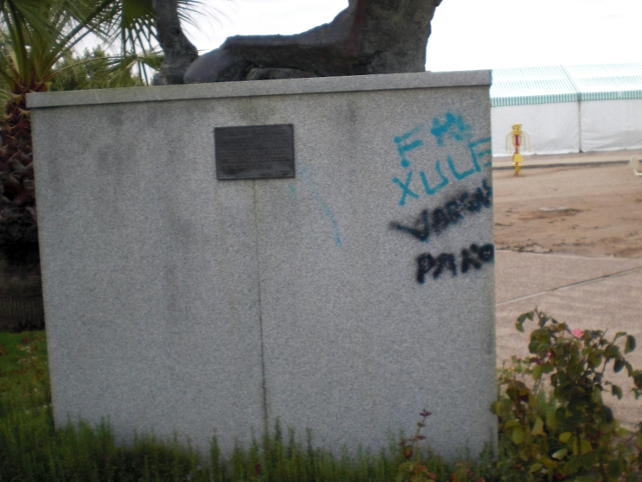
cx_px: 380
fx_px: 854
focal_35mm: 46
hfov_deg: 41.1
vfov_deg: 31.5
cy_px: 255
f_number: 3.1
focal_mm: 6.3
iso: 100
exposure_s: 1/125
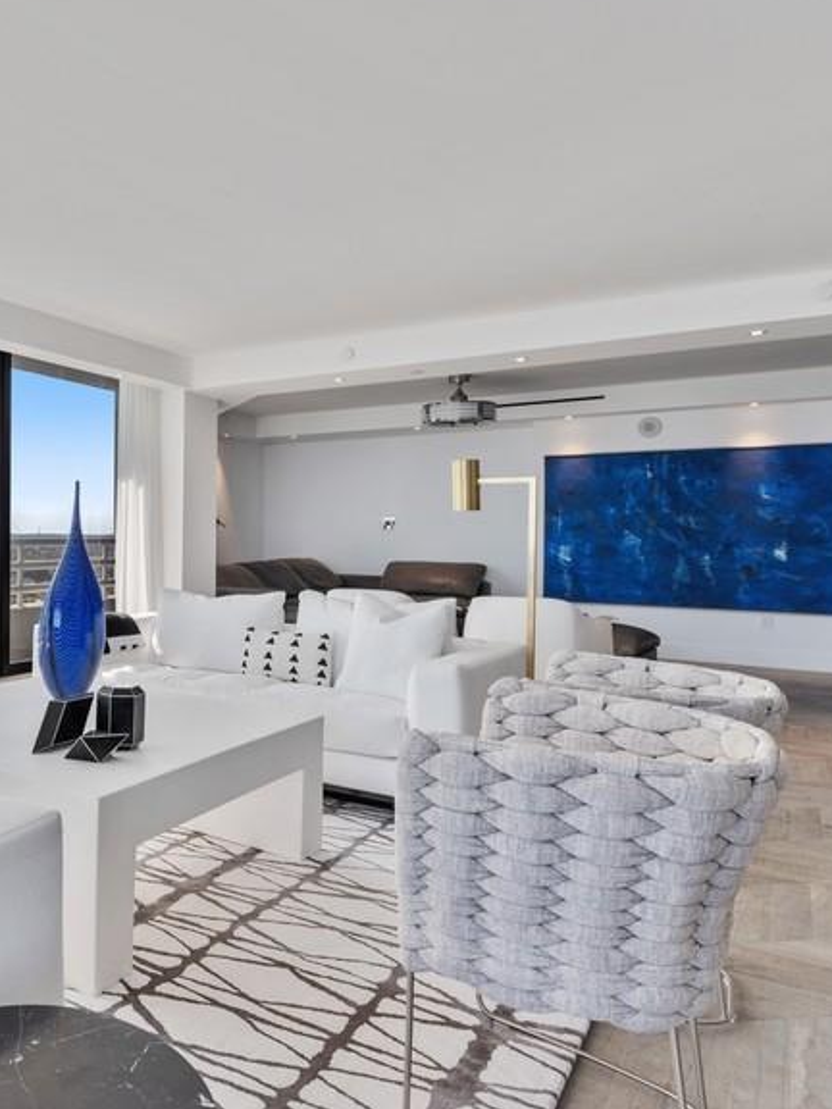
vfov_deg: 65.3
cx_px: 91
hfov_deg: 46.6
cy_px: 547
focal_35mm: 27
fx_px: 865
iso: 100
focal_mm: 18
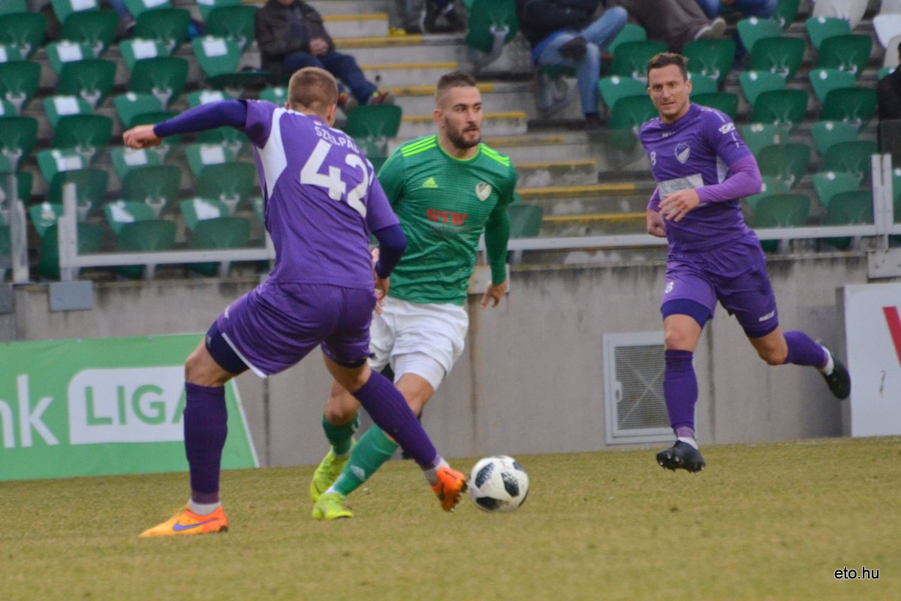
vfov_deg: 3.1
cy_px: 300
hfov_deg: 4.6
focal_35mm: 450
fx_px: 11266
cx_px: 450
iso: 1250
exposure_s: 1/500
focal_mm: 300
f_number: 5.6
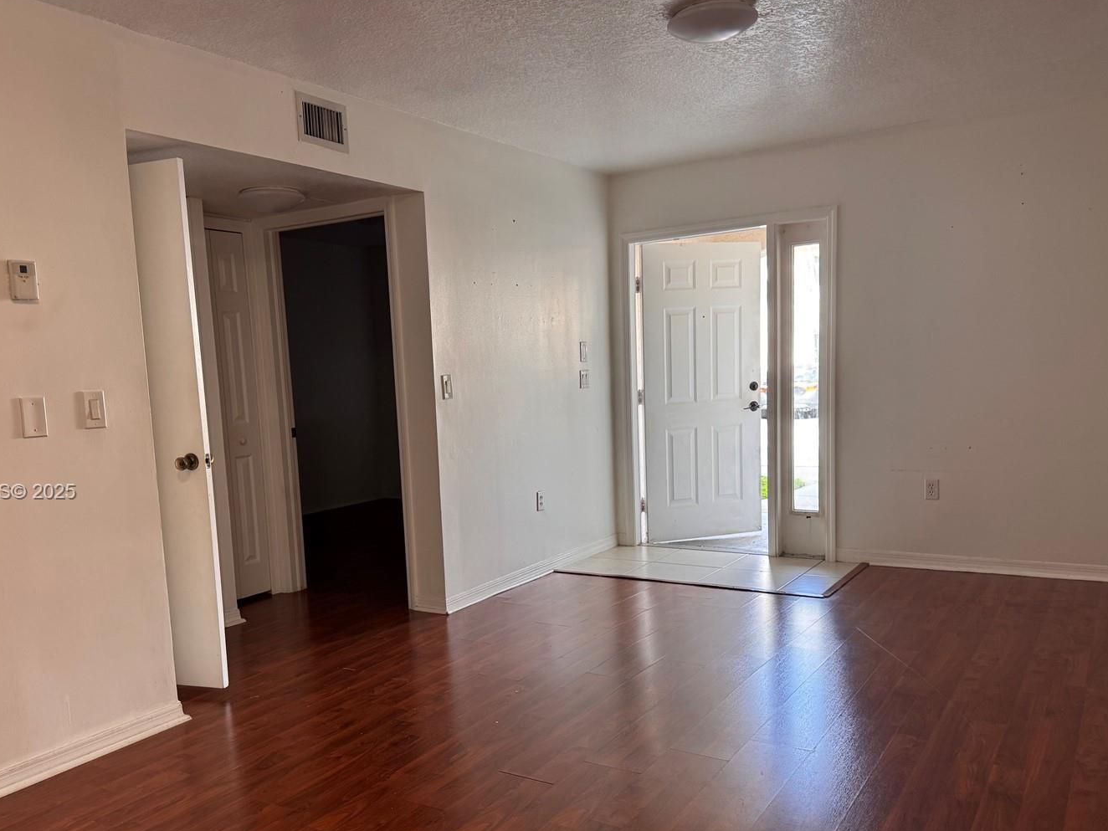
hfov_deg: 61.5
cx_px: 485
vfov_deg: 48.0
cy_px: 493
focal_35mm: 29
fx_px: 928
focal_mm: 6.76
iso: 125
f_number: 1.78
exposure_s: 1/120
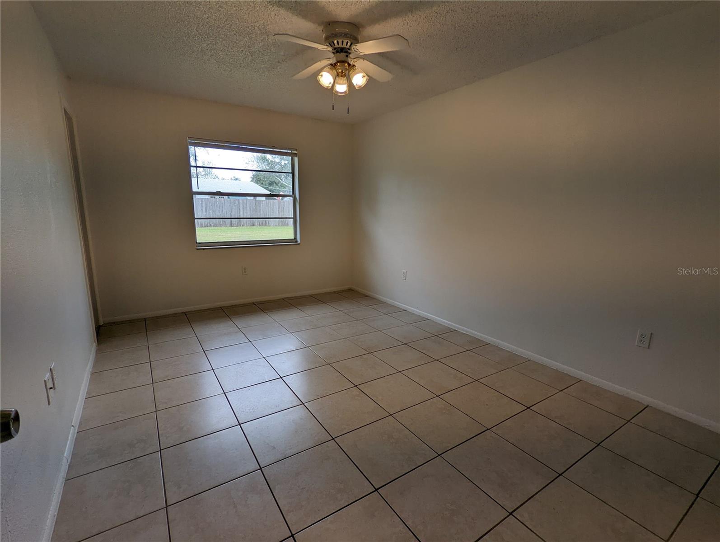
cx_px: 360
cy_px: 271
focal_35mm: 16
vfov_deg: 78.2
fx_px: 333
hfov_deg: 94.4
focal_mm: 2.35
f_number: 2.2
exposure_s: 1/222
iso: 58
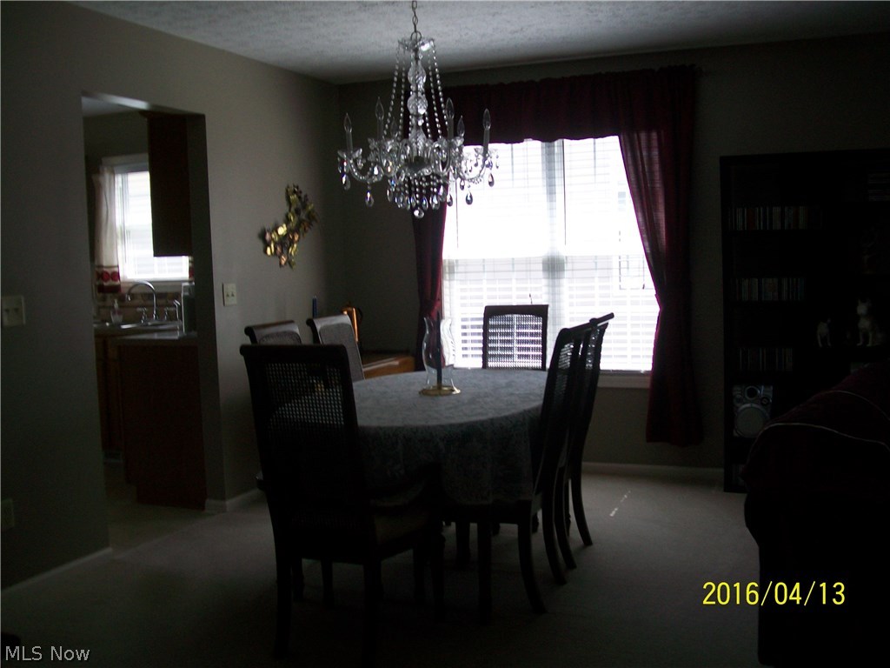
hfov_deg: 51.4
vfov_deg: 39.7
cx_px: 445
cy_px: 334
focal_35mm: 36
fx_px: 926
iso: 64
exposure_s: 1/80
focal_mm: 6
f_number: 2.7
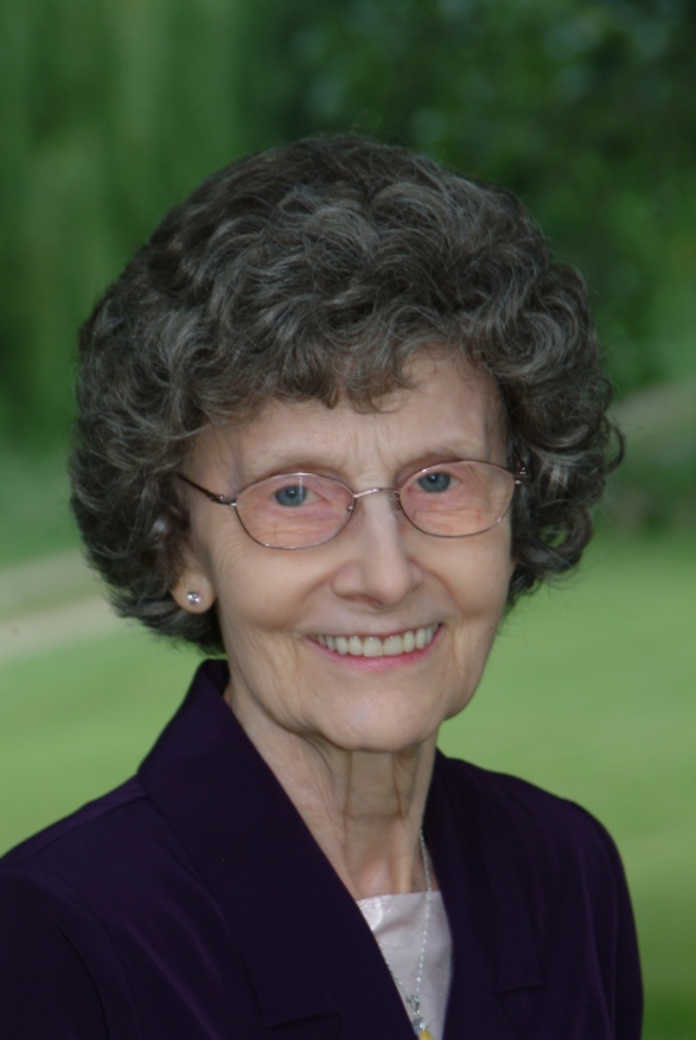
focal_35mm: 189
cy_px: 520
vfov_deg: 10.9
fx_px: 5465
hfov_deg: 7.3
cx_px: 348
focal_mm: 126
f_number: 5.3
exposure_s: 1/20
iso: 200
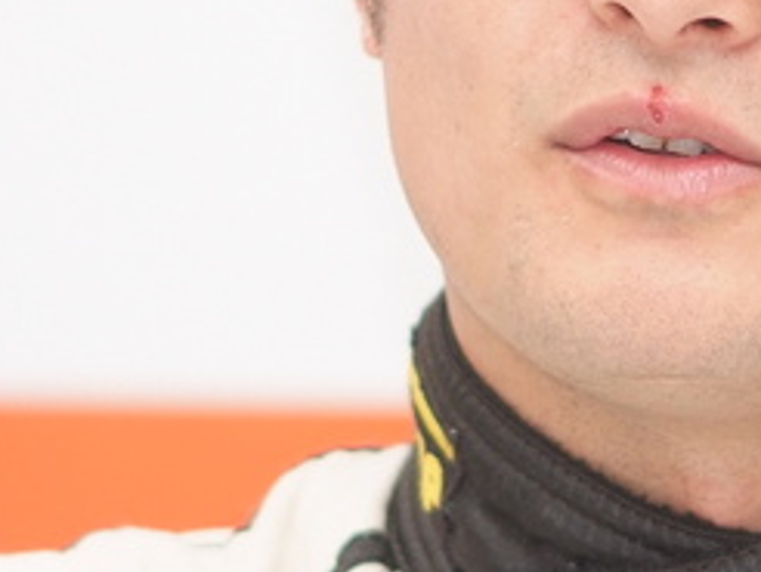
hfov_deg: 2.6
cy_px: 56
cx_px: 625
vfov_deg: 2.0
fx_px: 16702
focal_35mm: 759
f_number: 2.8
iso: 400
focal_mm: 180
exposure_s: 1/250
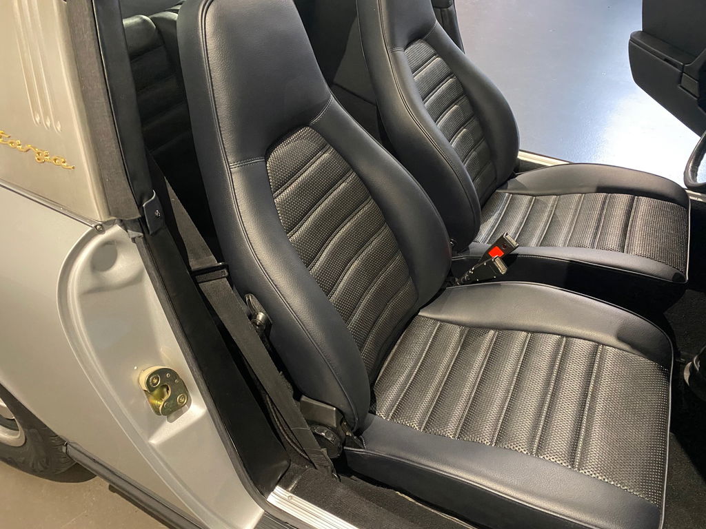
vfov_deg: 53.1
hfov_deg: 67.3
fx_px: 530
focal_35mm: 26
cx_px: 353
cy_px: 264
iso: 800
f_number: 1.8
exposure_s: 1/30
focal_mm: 4.25
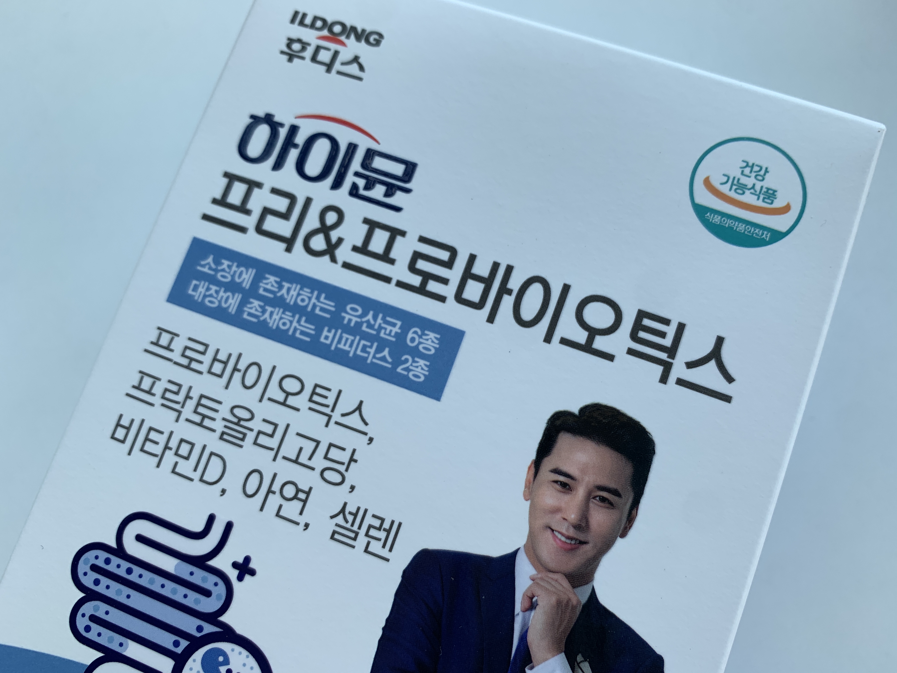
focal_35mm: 26
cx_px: 448
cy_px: 336
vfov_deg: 53.1
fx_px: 674
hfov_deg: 67.3
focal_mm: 4.25
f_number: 1.8
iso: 25
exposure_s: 1/631
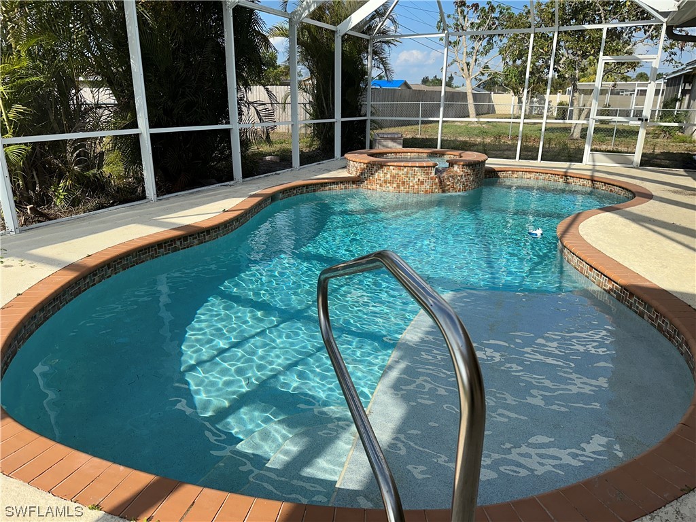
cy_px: 261
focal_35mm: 24
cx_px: 348
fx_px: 483
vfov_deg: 56.8
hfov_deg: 71.6
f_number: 1.78
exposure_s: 1/2967
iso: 64
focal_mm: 6.86
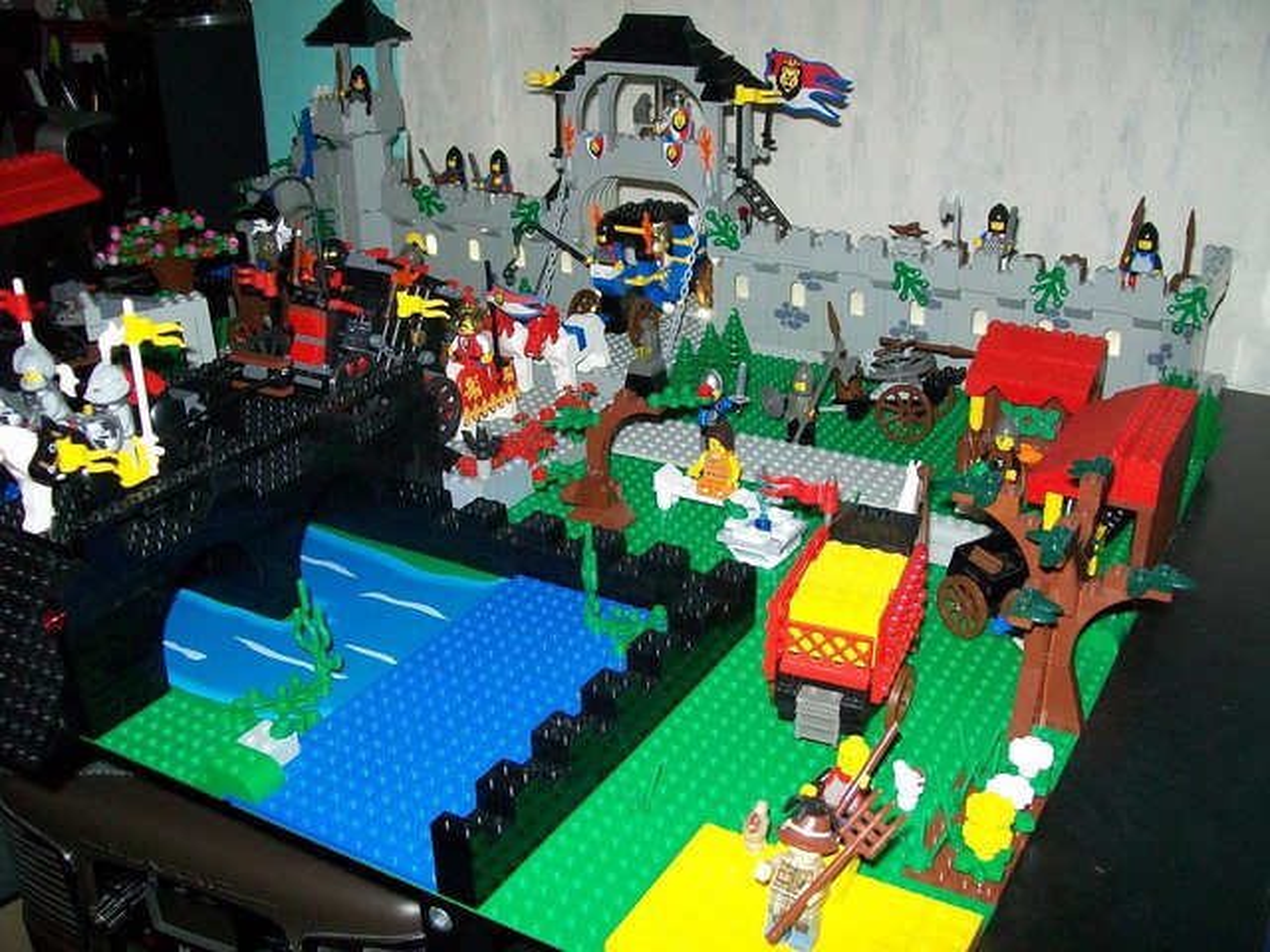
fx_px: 1321
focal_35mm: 36
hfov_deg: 51.4
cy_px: 476
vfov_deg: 39.7
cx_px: 635
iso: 160
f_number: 2.7
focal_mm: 6
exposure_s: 1/60
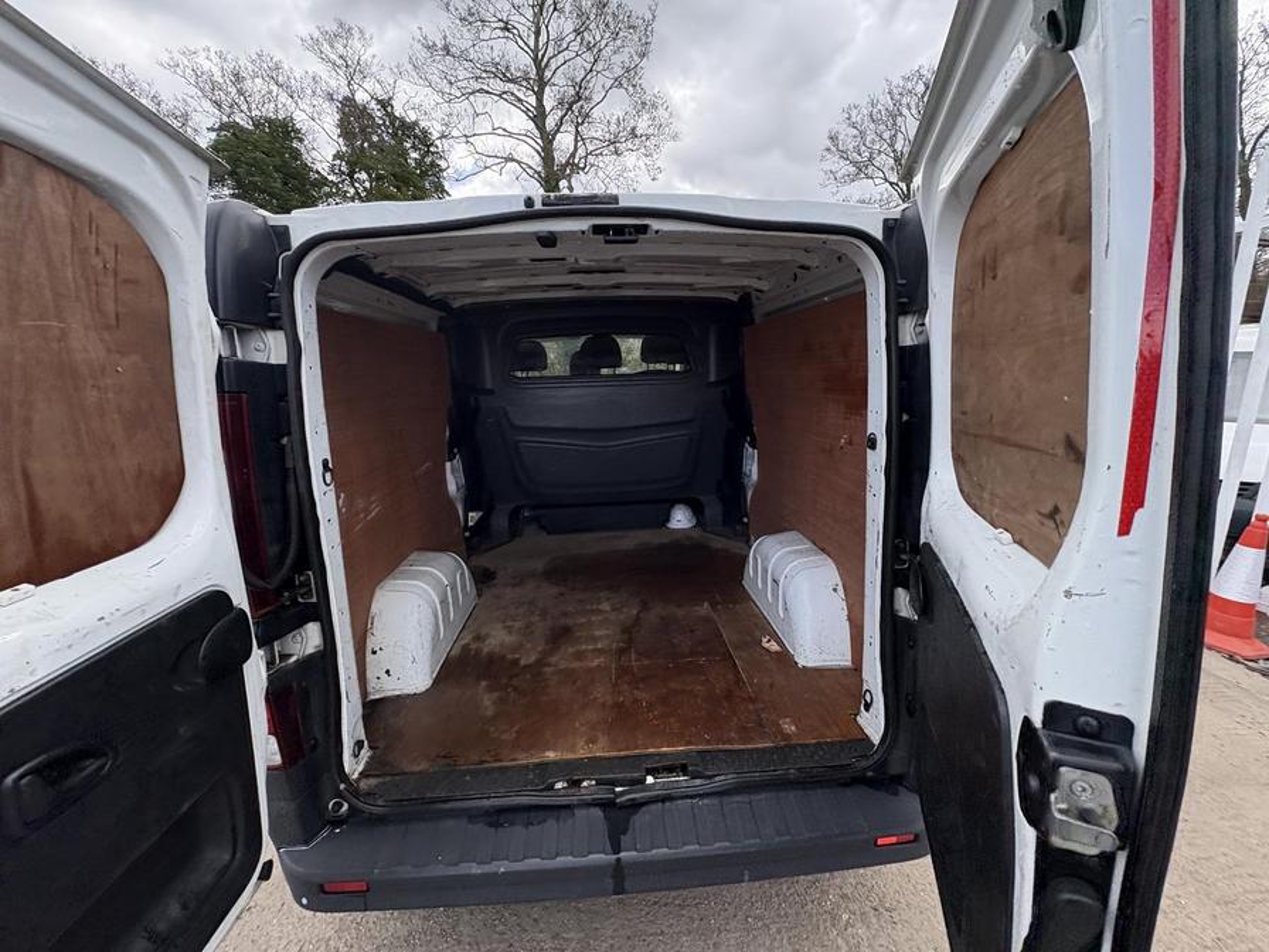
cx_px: 634
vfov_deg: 85.7
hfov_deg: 102.1
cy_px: 476
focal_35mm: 14
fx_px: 513
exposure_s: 1/565
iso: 64
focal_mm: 2.22
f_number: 2.2
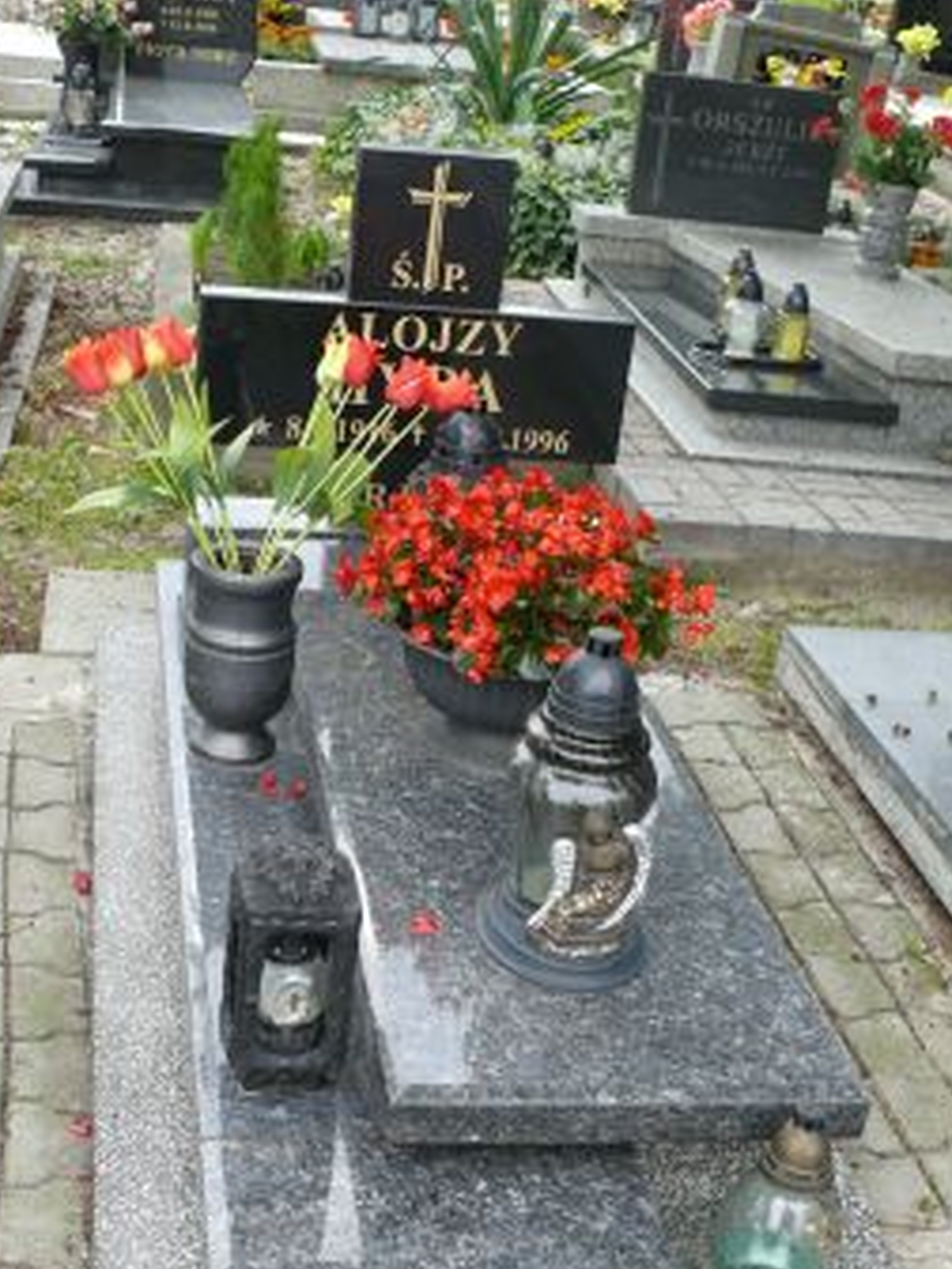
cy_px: 812
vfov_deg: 37.9
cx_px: 442
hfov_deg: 29.1
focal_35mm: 50
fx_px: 1833
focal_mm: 7.4
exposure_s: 1/125
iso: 100
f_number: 2.8
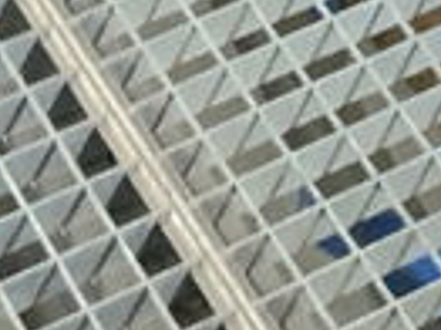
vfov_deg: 6.2
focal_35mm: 227
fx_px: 2889
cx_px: 172
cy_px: -492
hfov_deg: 8.7
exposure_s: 1/25
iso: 400
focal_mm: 3
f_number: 1.8
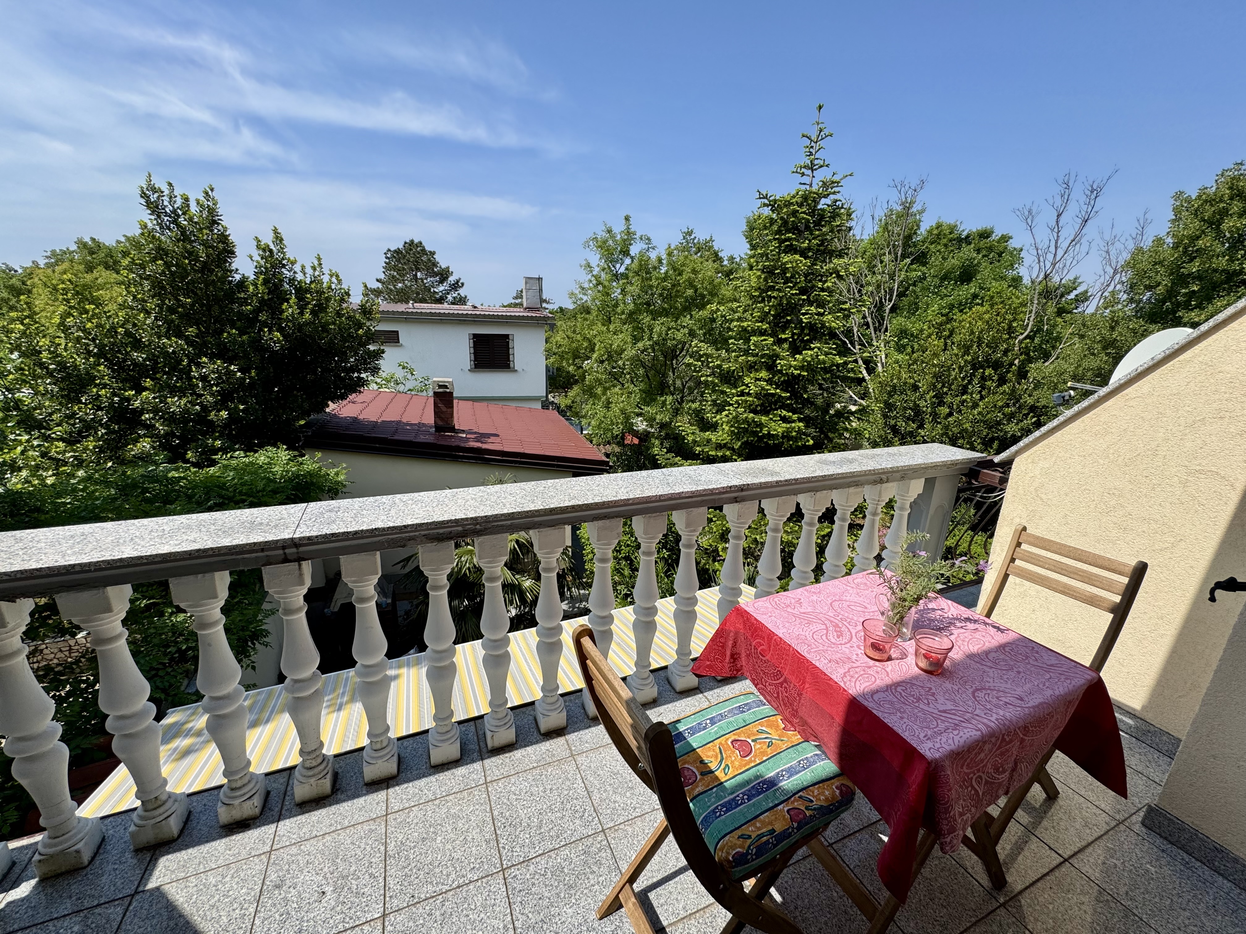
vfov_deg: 85.7
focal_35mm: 14
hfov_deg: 102.1
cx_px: 623
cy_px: 467
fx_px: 504
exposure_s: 1/1709
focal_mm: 2.22
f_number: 2.2
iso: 40
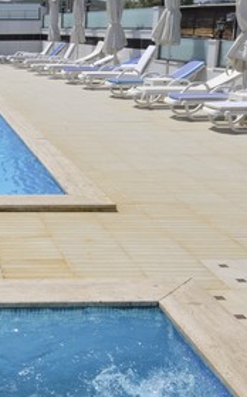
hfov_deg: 20.7
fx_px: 604
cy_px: 205
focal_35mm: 56
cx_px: -89
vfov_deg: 36.3
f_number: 9.5
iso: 100
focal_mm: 10
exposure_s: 1/350
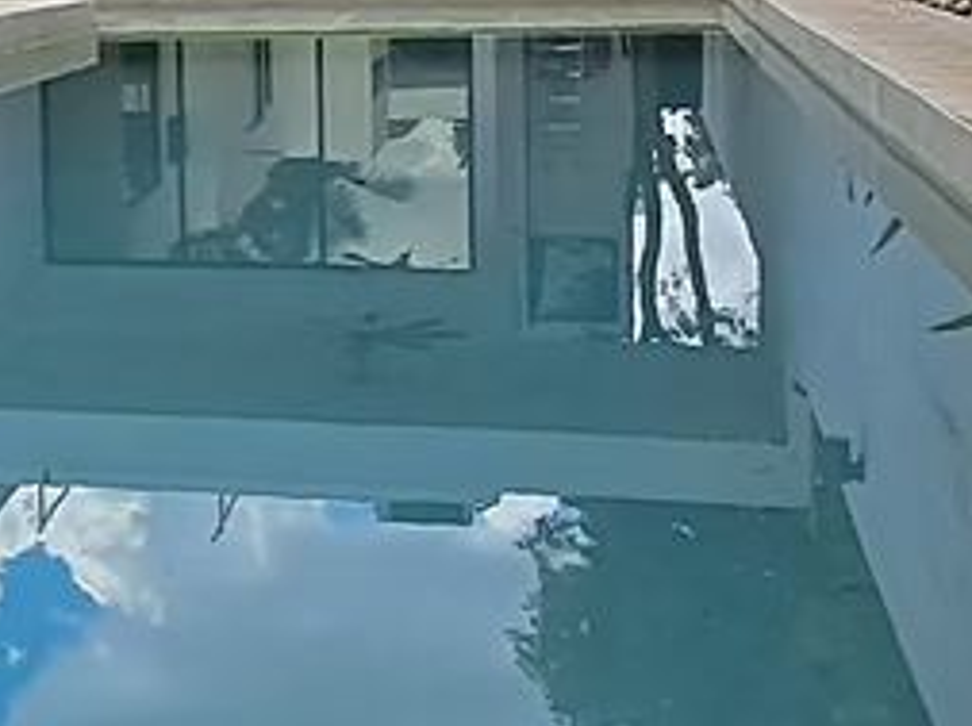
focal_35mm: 76
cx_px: 27
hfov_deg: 24.6
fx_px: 2131
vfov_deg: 19.1
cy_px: 123
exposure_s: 1/2123
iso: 40
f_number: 2.2
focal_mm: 1.64
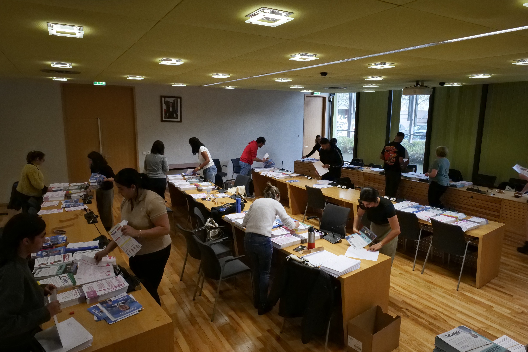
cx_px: 264
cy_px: 176
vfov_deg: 55.1
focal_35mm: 23
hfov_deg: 76.1
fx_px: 337
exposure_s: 1/80
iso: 10000
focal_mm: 23
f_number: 14
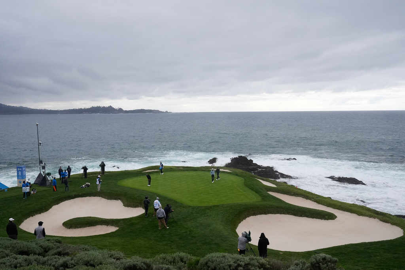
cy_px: 135
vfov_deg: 38.9
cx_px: 202
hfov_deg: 55.8
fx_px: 383
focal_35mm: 34
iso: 2000
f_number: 8
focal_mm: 34
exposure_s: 1/2000
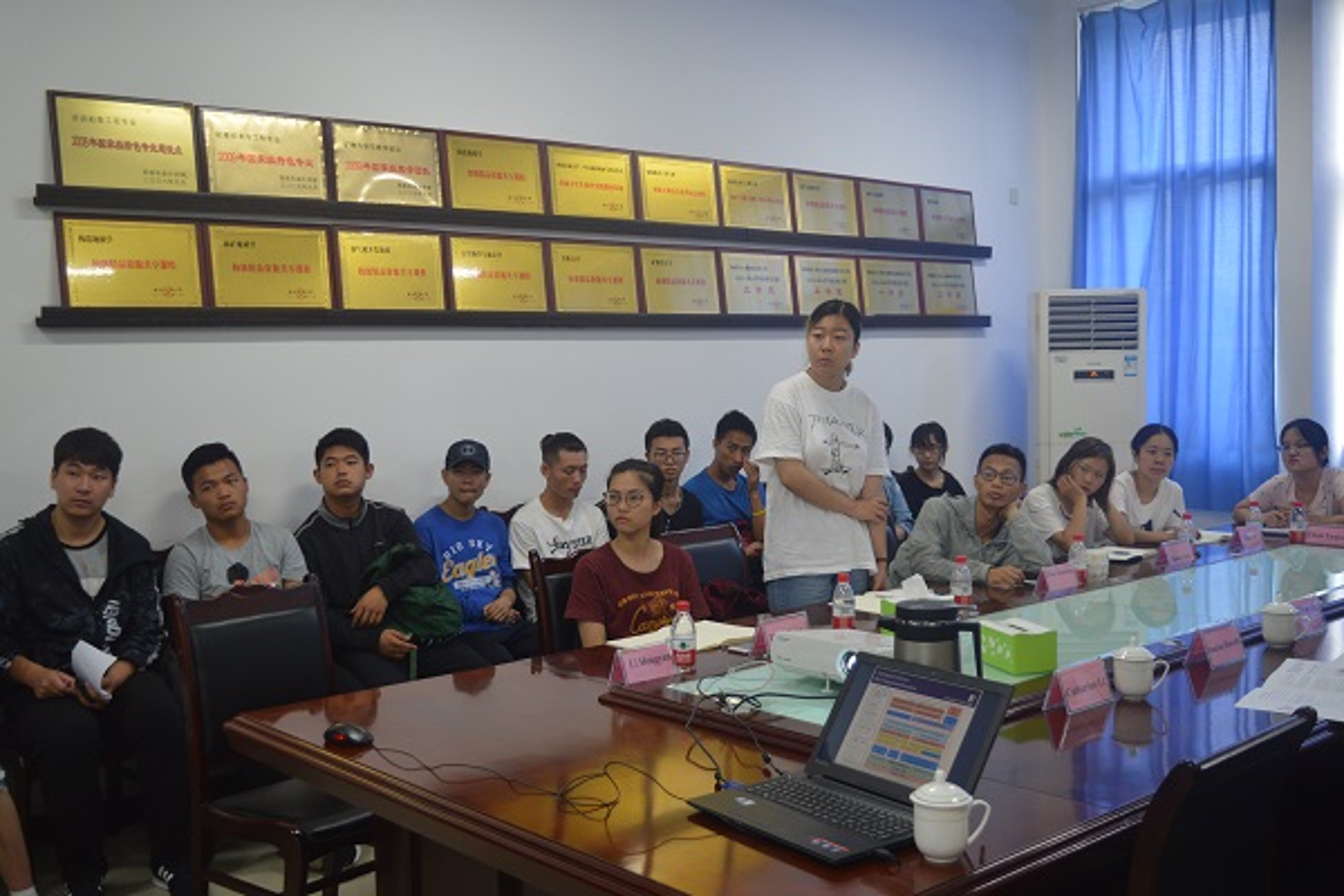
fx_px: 1400
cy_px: 448
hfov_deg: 51.3
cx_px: 672
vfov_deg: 35.5
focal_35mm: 38
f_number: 4
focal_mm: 25
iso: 400
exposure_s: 1/50
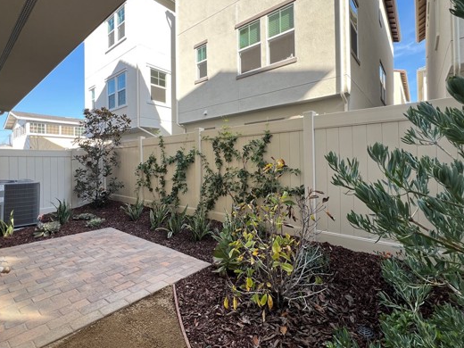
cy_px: 162
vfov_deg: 78.0
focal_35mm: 16
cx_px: 244
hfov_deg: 94.4
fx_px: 214
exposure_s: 1/169
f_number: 1.8
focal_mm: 1.57
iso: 32
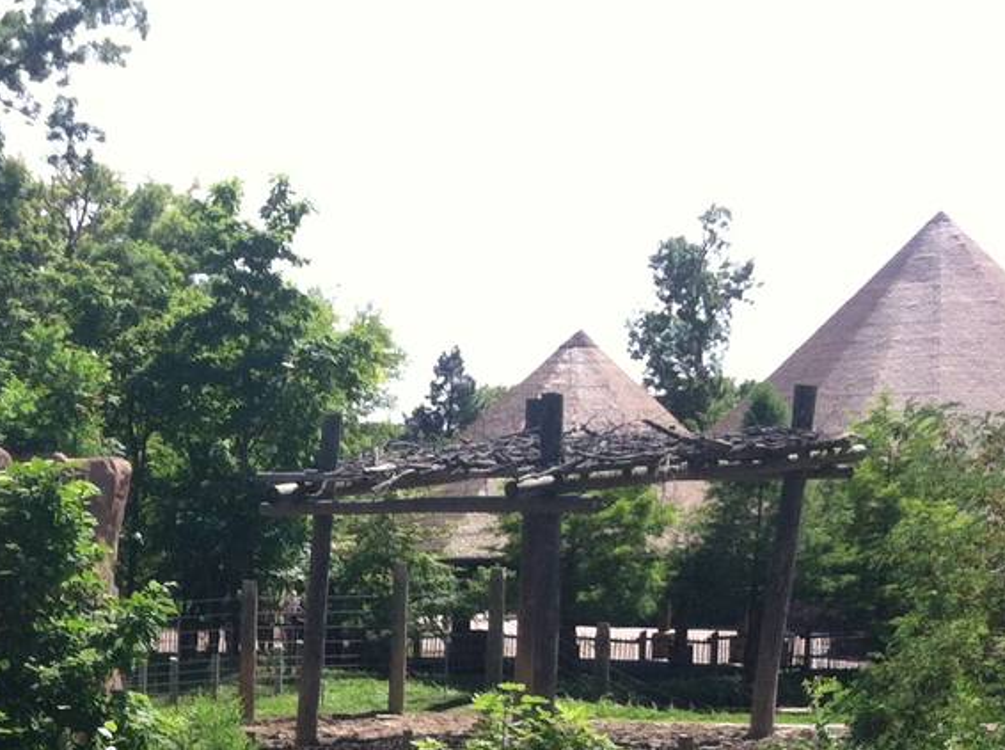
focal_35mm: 99
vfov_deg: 14.4
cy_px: 904
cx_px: -265
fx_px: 2868
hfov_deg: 18.6
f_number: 2.8
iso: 80
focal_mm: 3.85
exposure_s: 1/577
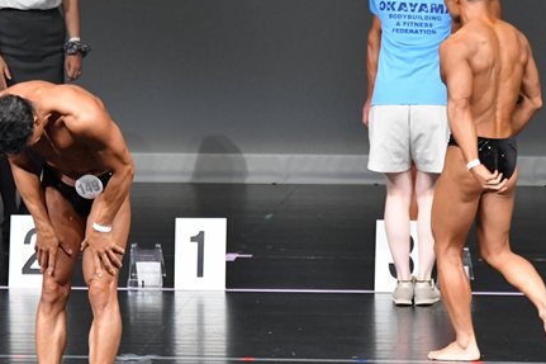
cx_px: 249
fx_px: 7368
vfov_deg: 2.8
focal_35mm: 486
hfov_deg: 4.2
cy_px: 214
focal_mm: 180
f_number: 5.6
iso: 5000
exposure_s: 1/400
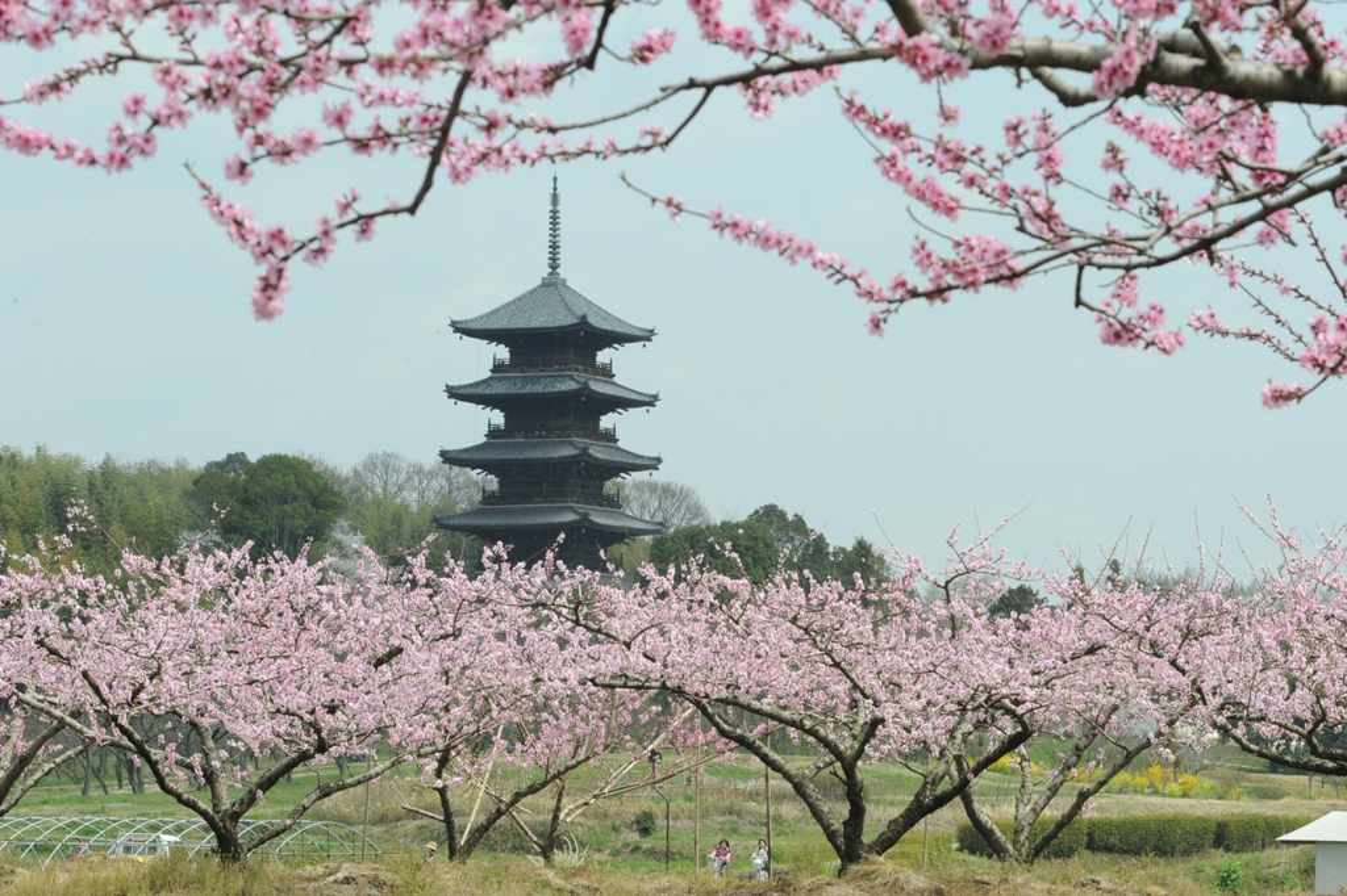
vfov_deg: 10.2
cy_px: 448
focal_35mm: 135
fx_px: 5049
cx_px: 674
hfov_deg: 15.2
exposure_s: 1/320
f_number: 16
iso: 800
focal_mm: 135
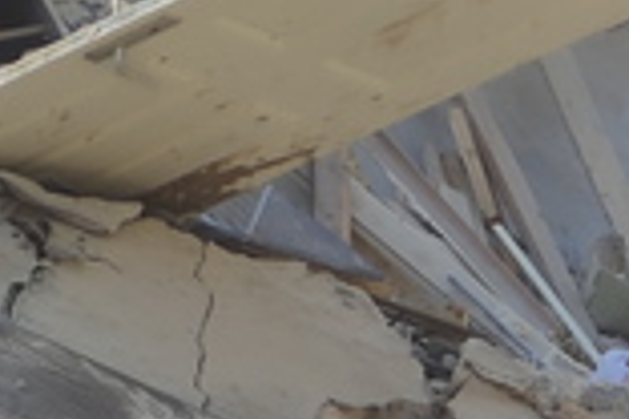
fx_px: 5398
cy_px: -183
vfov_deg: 4.4
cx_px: -141
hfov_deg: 6.6
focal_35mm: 309
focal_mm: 6.22
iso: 125
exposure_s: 1/1145
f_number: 2.2
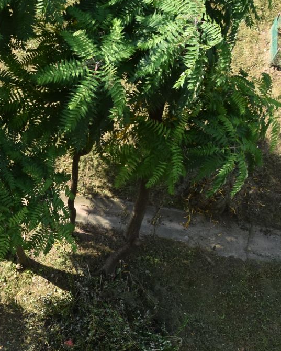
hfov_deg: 14.0
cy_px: 299
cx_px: -38
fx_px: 1117
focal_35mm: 107
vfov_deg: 17.7
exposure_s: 1/250
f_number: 8
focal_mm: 25
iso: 360
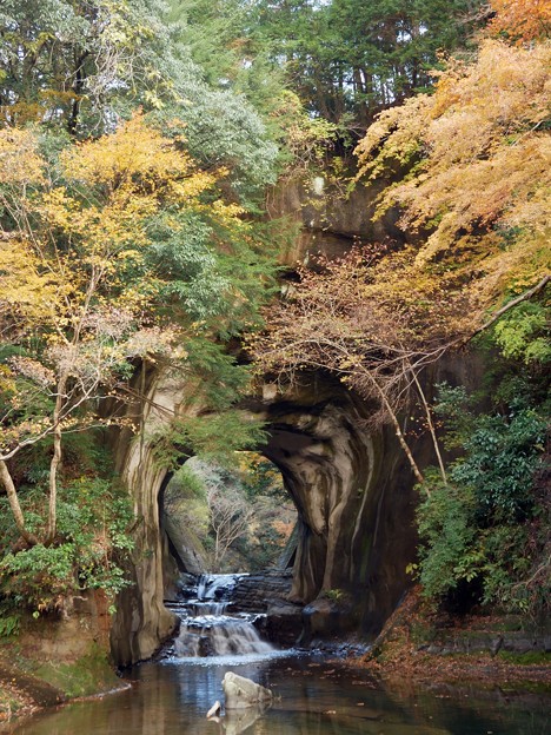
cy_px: 368
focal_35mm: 42
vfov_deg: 44.8
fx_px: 891
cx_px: 276
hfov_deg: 34.3
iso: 200
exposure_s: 1/15
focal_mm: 21
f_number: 4.6
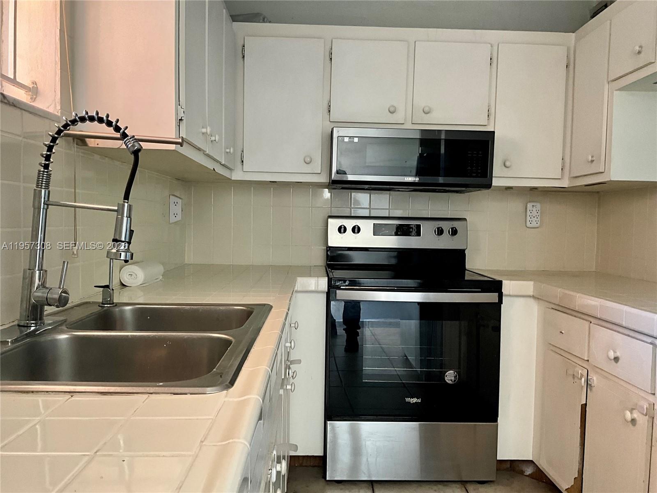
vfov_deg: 48.2
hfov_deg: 61.7
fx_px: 550
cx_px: 328
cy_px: 246
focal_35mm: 29
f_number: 1.8
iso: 100
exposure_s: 1/60
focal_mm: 3
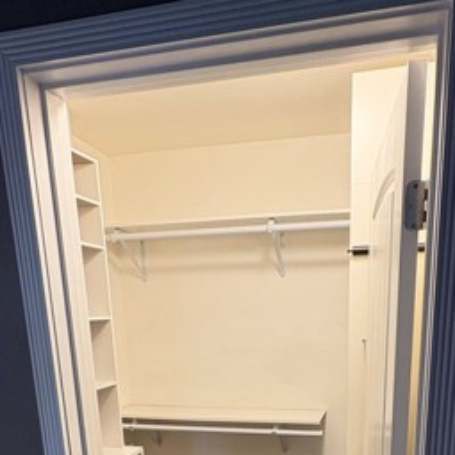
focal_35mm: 31
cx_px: 271
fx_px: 461
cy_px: 421
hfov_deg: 52.2
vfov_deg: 46.6
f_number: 2.2
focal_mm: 2.22
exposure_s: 1/60
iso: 250
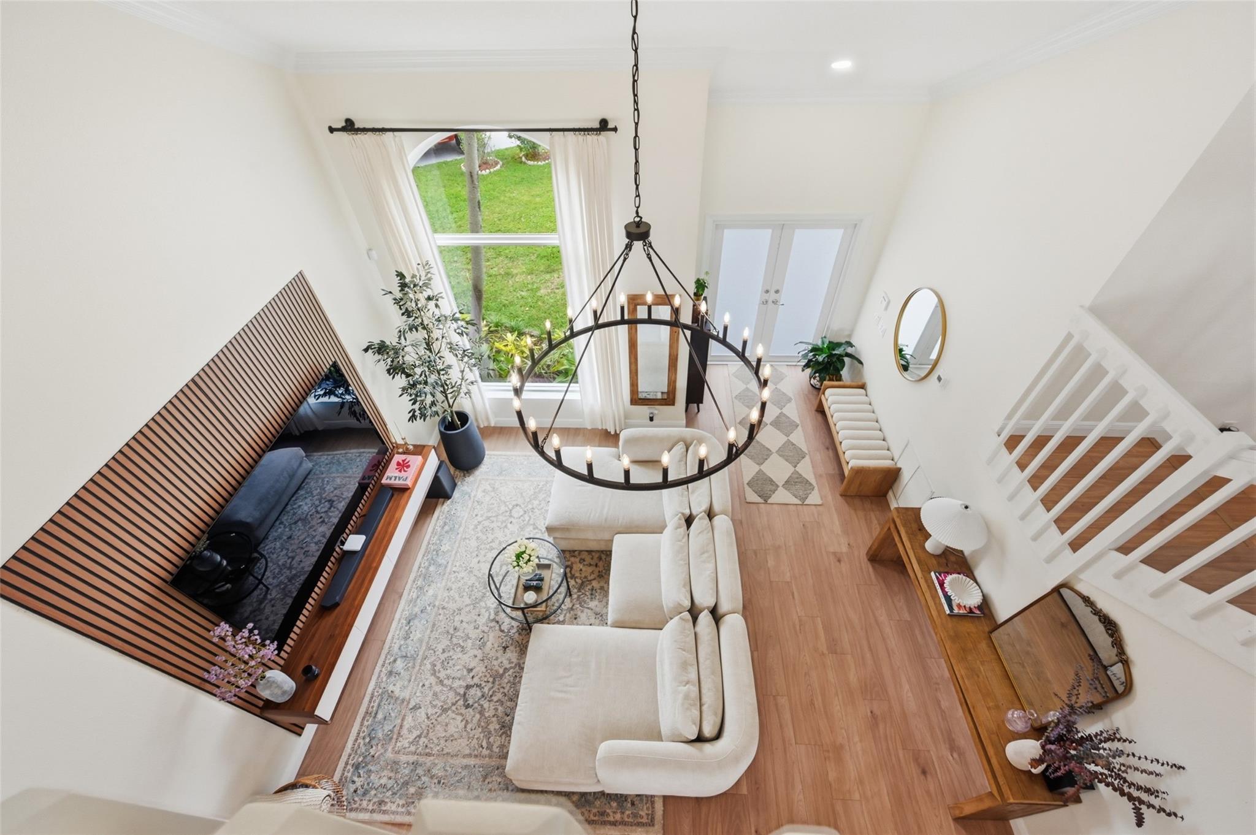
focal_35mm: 14
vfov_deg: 81.1
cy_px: 418
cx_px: 628
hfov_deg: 104.3
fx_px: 488
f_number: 8
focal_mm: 14
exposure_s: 1/2000
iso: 800
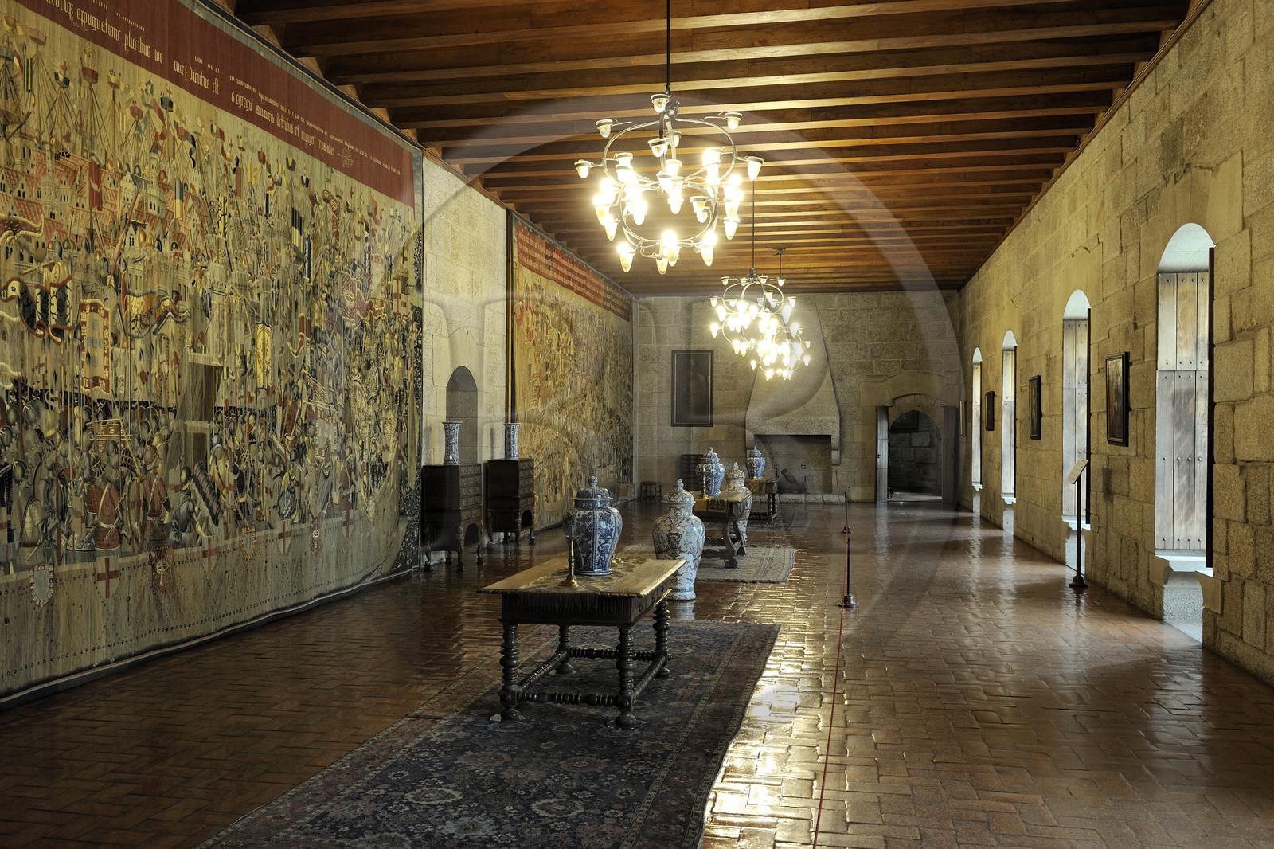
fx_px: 1097
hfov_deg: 60.3
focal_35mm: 31
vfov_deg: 42.3
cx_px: 637
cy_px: 424
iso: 800
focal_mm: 31
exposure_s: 1/8
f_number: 5.6
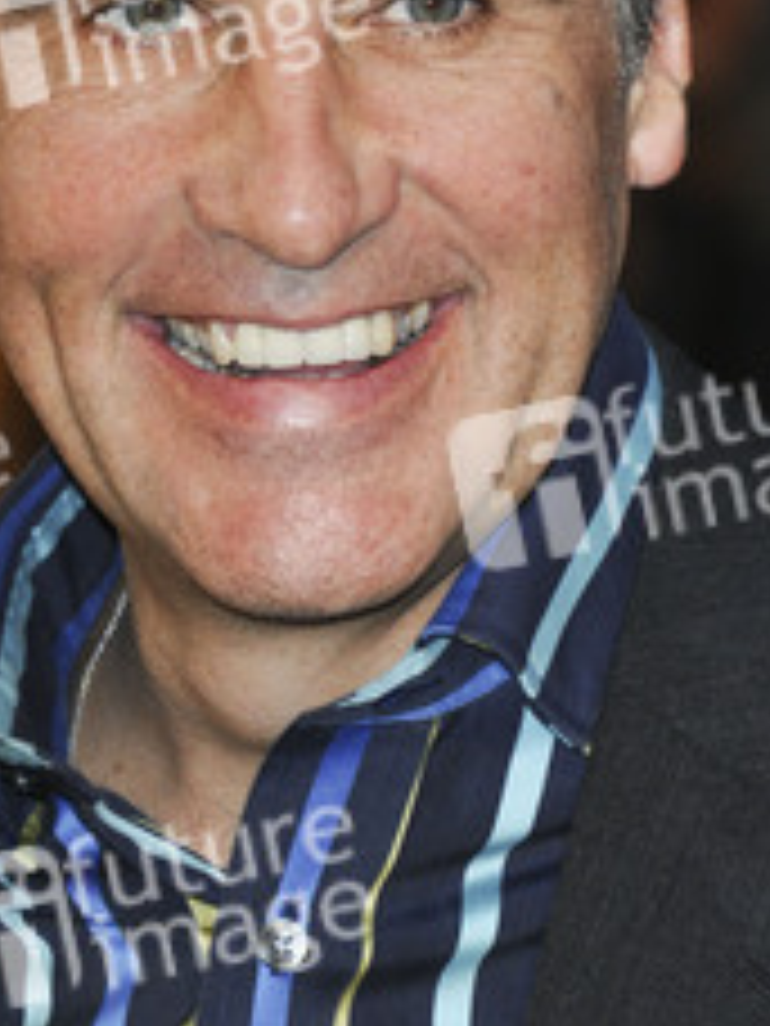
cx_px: 272
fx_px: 13164
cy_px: 238
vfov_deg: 4.5
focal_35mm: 444
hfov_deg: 3.4
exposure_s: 1/160
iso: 400
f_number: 5
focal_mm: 175
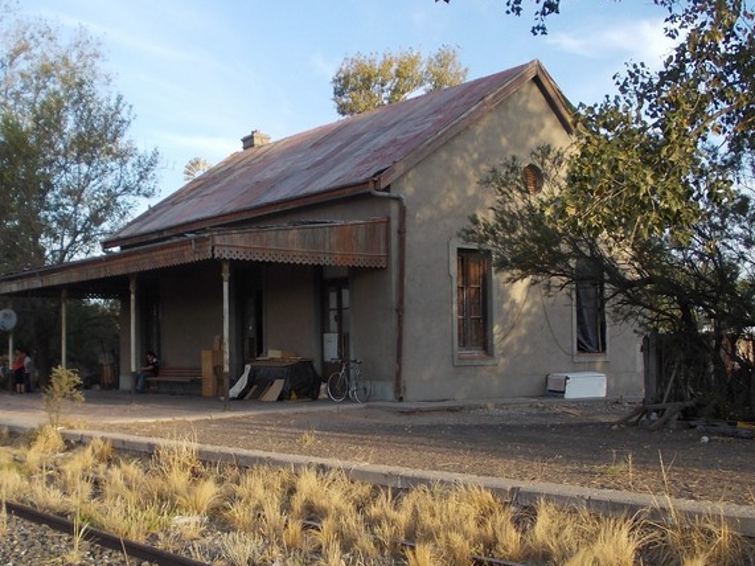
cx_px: 316
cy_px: 333
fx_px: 1112
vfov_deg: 28.5
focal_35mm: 51
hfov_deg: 37.4
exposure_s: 1/250
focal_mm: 5.3
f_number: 3.1
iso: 80
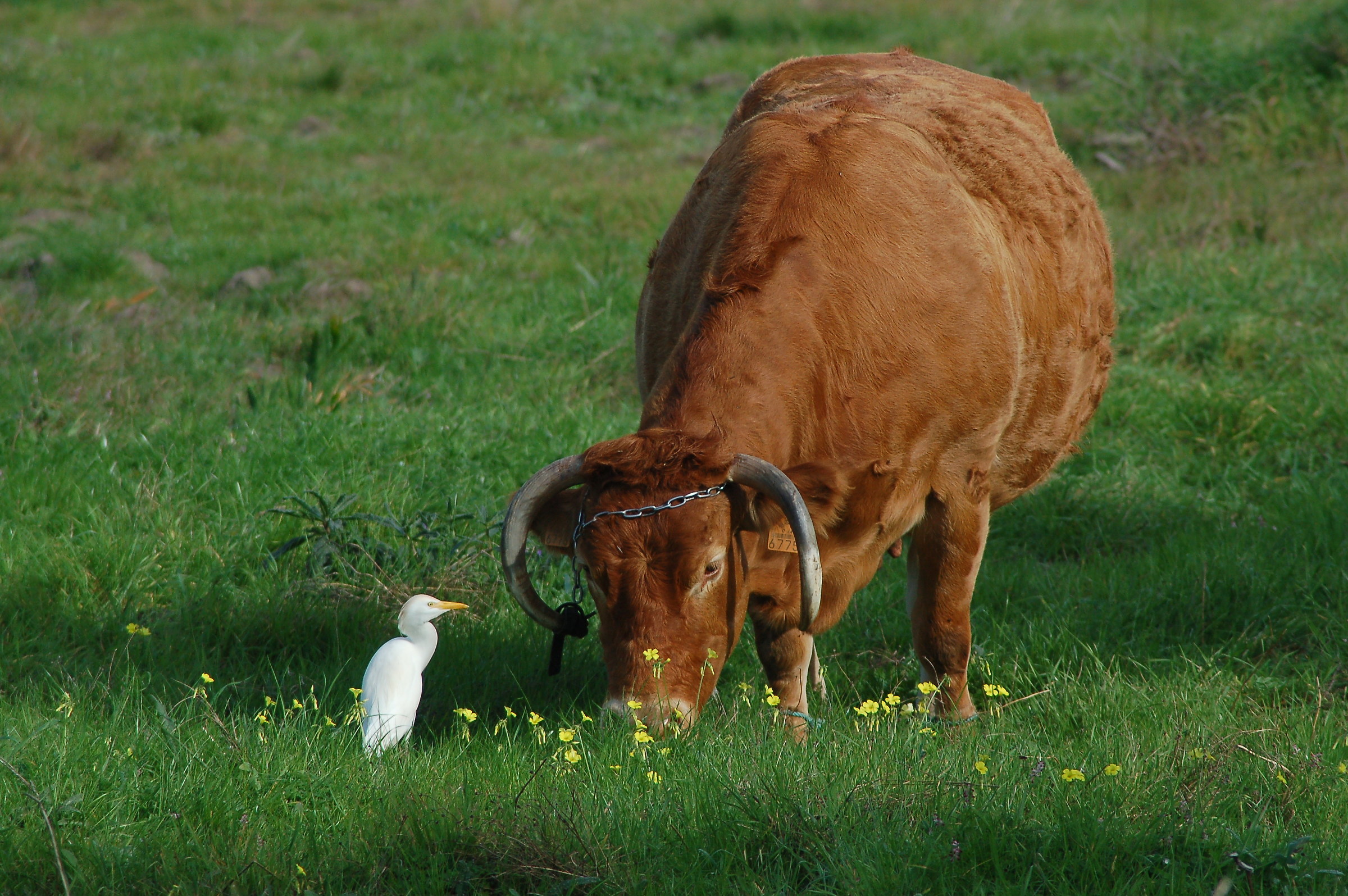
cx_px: 674
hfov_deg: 4.6
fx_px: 16832
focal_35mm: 450
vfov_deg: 3.0
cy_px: 448
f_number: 8
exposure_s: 1/800
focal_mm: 300
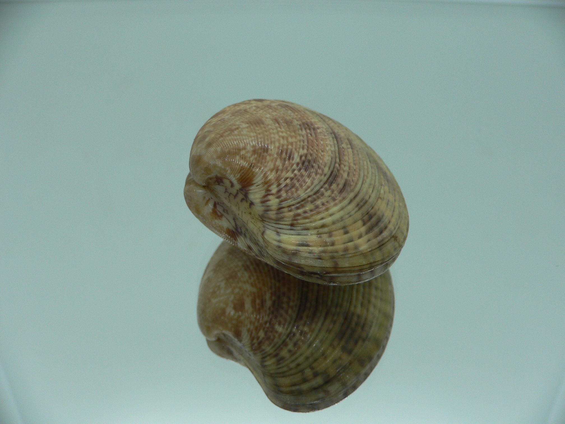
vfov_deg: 40.7
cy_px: 212
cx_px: 282
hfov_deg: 52.6
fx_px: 571
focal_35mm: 35
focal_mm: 4.6
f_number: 2.8
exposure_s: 1/60
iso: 80
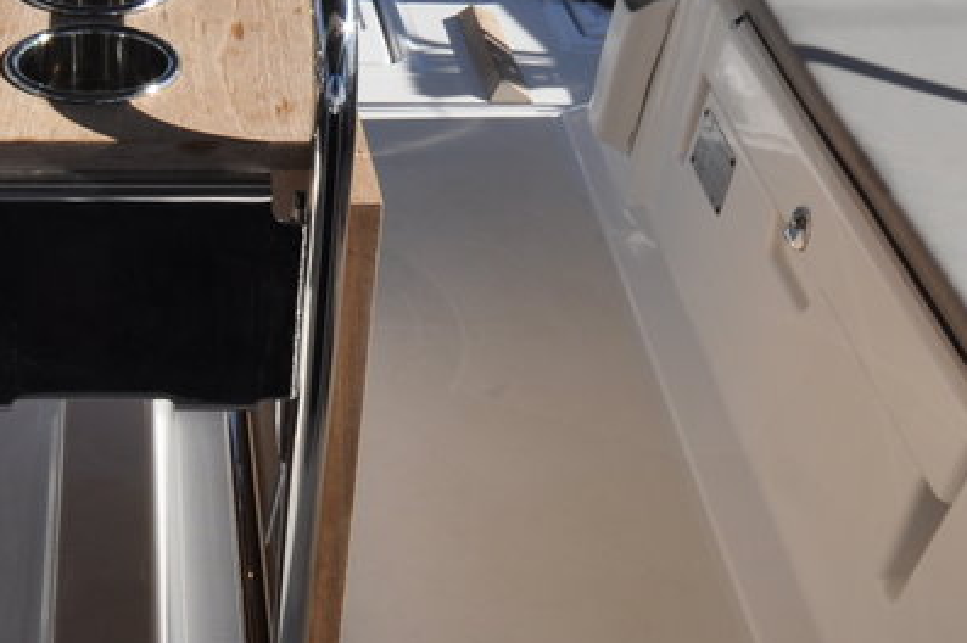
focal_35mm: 58
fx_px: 1557
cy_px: 329
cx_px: 153
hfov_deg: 33.2
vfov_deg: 23.3
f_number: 10
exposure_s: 1/400
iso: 200
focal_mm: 12
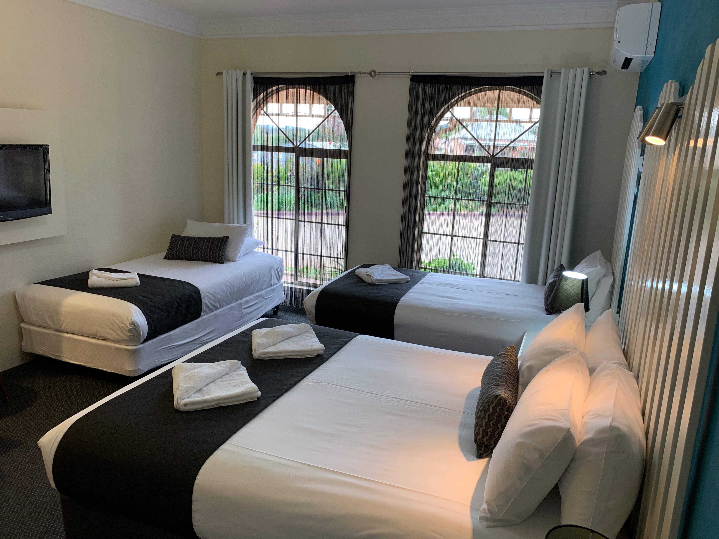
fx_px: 540
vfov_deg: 53.1
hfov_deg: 67.3
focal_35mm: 26
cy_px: 270
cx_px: 360
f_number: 1.8
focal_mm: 4.25
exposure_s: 1/50
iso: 64
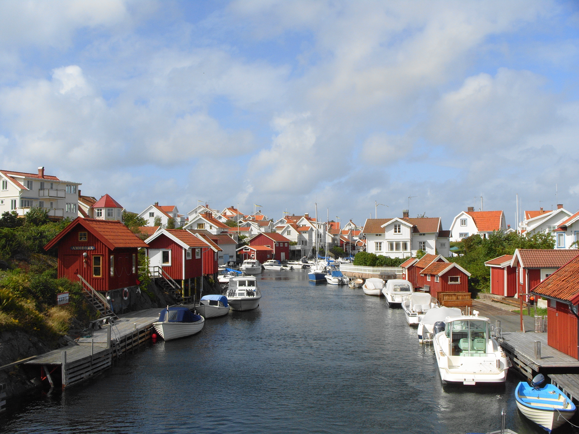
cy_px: 217
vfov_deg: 40.7
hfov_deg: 52.6
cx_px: 290
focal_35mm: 35
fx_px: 585
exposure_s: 1/500
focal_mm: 7.8
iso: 80
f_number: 7.4
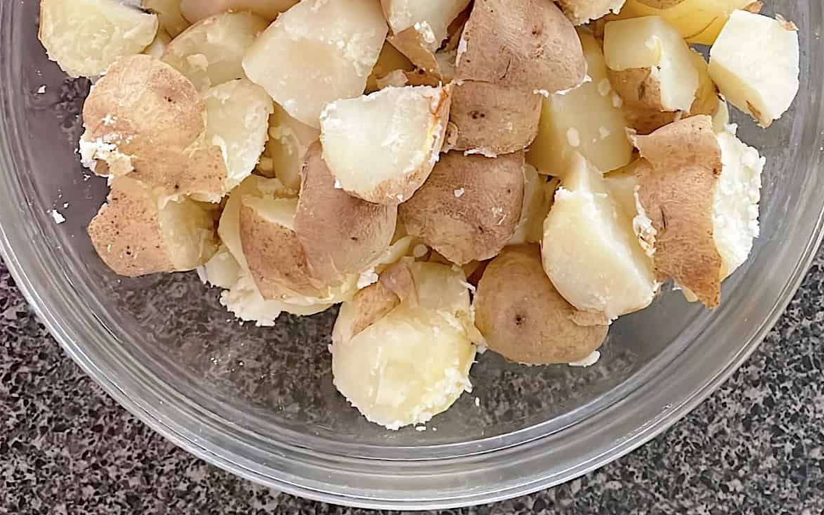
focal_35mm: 46
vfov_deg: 27.2
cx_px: 415
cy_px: 67
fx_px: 1033
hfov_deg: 43.5
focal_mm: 5.1
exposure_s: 1/121
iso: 500
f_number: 1.6
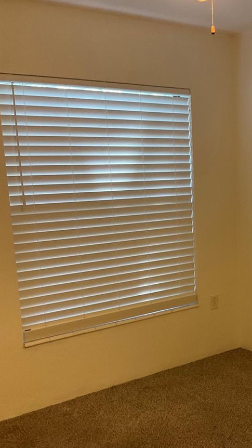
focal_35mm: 44
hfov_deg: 26.5
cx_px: 210
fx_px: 523
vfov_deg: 46.1
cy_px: 275
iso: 200
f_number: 1.8
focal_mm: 3
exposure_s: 1/40
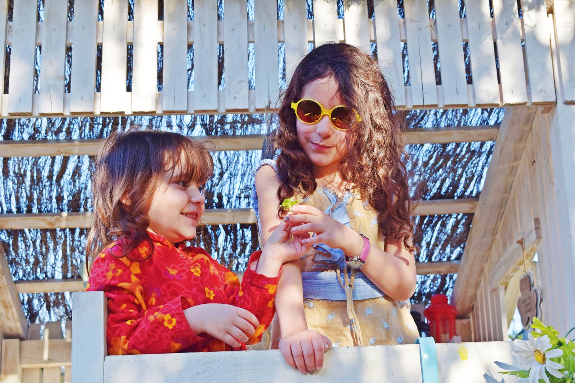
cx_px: 288
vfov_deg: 18.9
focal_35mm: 72
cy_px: 192
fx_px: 1150
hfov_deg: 28.1
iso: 320
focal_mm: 48
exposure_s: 1/250
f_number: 8
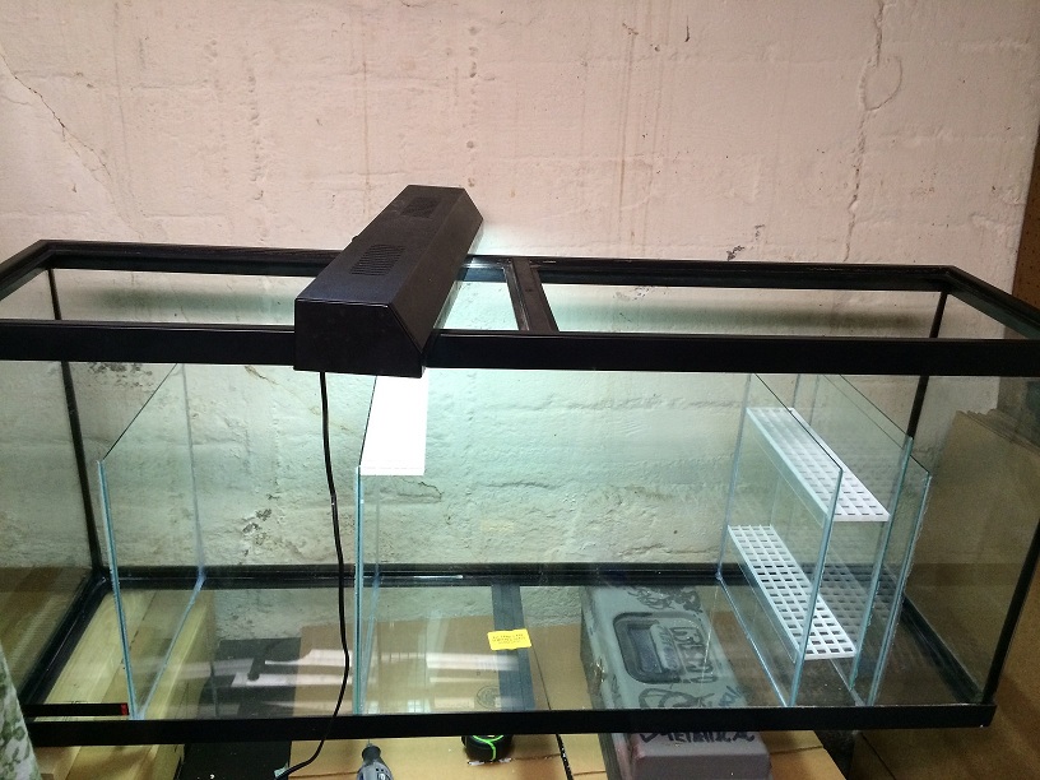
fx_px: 901
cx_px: 520
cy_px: 390
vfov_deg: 46.8
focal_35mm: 30
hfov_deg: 60.0
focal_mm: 4.12
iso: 160
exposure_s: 1/30
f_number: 2.2
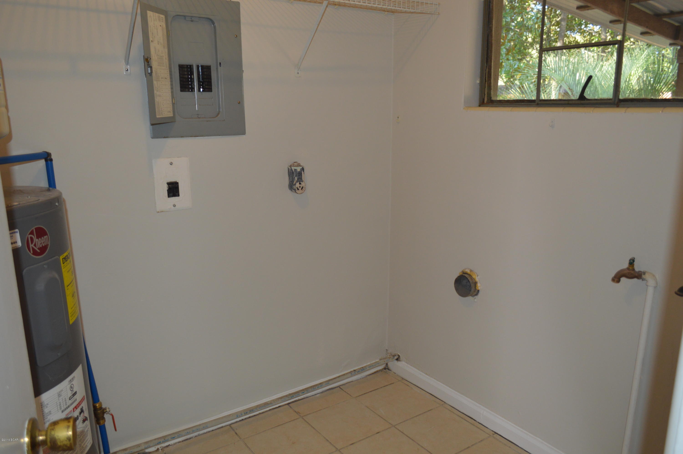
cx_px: 342
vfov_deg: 47.8
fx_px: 512
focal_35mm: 27
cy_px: 227
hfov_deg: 67.4
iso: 400
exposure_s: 1/60
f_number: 3.5
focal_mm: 18
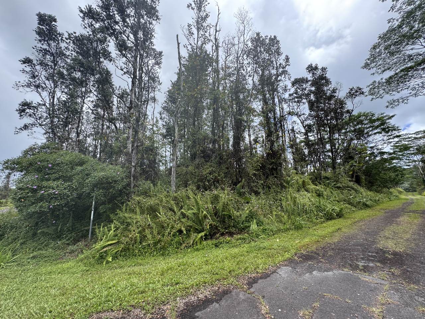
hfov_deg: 102.1
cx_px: 212
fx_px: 172
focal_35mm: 14
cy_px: 160
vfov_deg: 85.7
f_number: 2.2
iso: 40
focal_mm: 2.22
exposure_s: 1/362
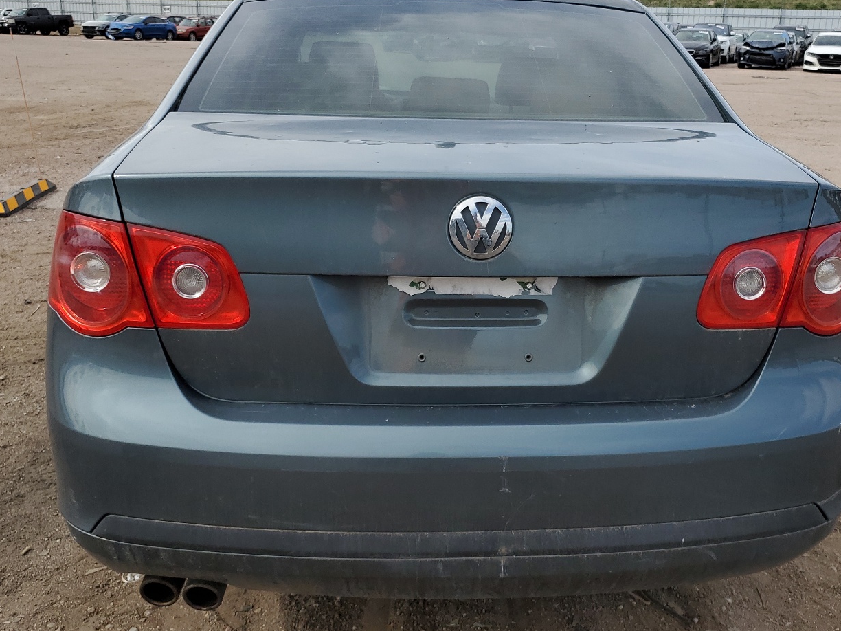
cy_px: 287
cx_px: 460
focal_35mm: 34
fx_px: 826
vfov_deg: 41.8
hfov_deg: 53.9
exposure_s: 1/2500
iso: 50
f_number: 1.5
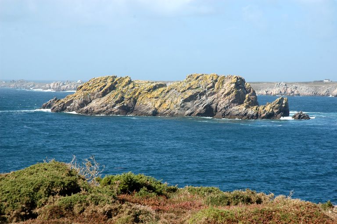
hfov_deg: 21.9
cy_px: 112
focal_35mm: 93
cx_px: 168
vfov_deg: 14.7
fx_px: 869
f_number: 9
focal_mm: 62
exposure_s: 1/320
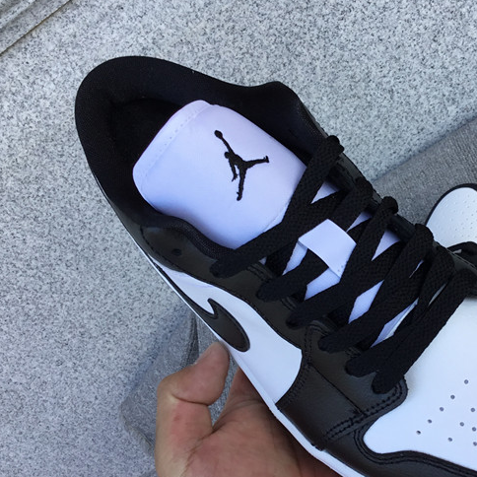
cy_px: 257
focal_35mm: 51
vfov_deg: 33.4
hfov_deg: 32.8
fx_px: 795
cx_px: 355
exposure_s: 1/129
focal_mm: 3.3
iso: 25
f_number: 2.4
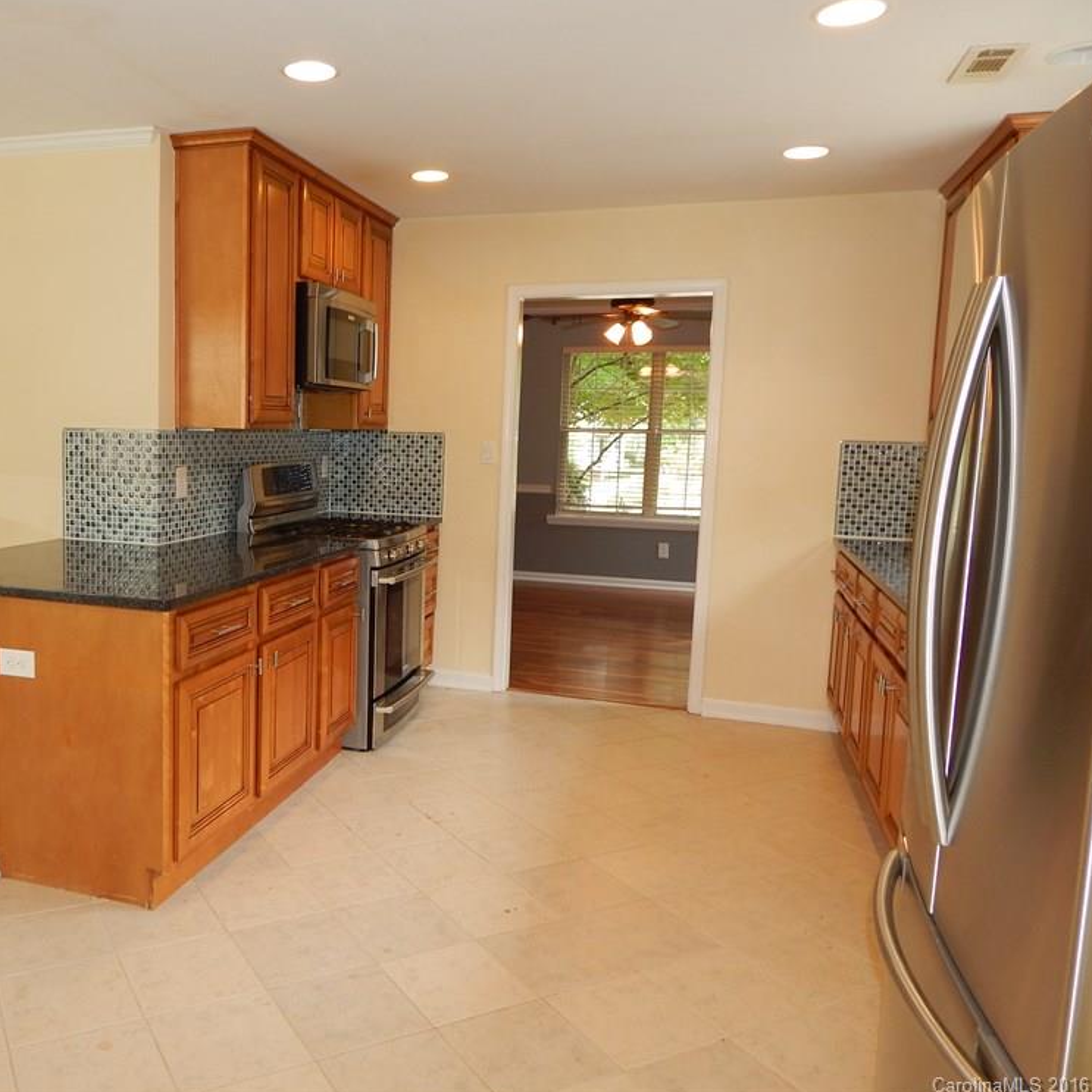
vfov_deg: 57.3
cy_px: 535
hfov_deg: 55.9
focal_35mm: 28
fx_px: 999
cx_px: 348
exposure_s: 1/30
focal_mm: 4
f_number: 3
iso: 125
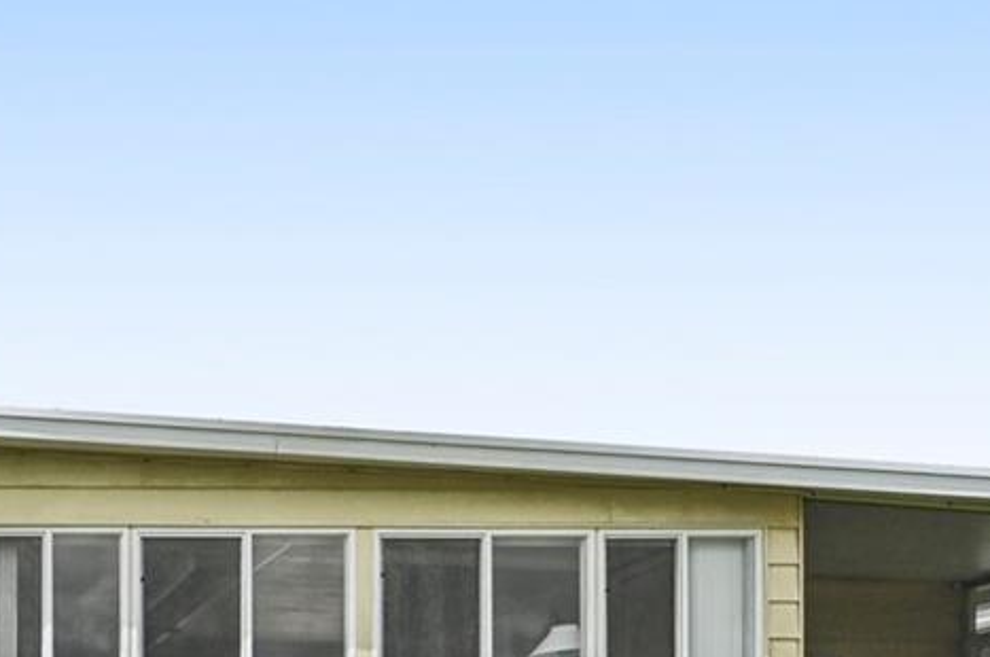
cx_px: -98
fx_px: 1318
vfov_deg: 27.6
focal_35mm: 48
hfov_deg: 35.3
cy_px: 503
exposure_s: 1/2500
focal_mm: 14
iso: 400
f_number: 8
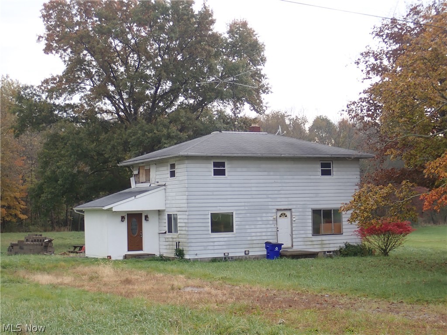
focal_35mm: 61
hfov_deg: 31.7
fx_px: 788
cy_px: 168
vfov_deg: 24.0
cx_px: 224
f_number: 3.6
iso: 100
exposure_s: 1/200
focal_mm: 11.01
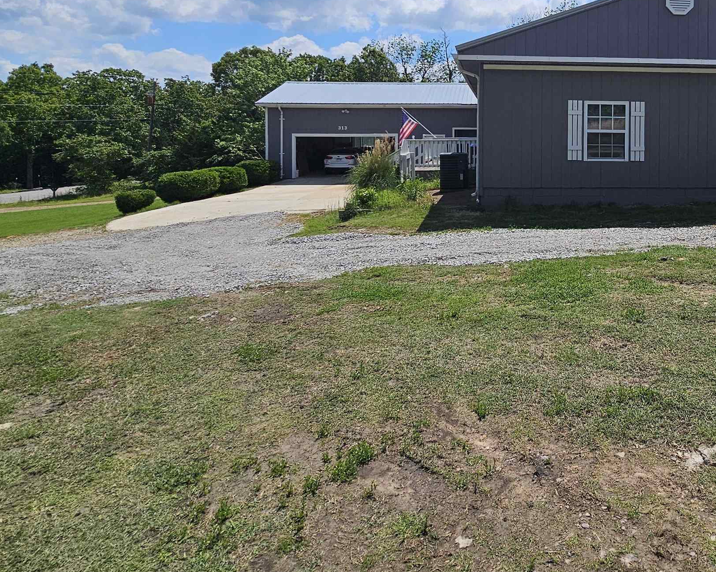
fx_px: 509
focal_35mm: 24
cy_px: 135
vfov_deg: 55.6
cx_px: 543
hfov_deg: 65.7
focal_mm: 2.2
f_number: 2.2
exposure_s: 1/5214
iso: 50
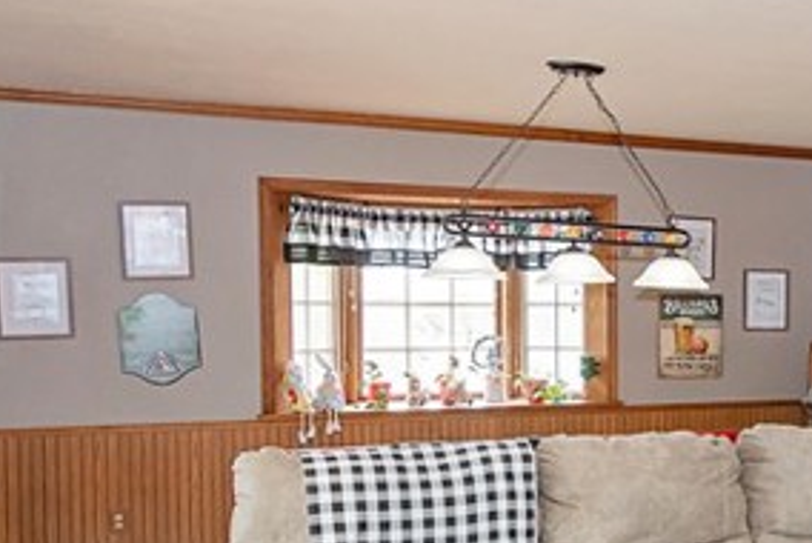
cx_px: 901
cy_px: 344
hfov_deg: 32.3
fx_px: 1219
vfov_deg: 25.0
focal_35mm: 54
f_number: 5.6
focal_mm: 10
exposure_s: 1/60
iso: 320
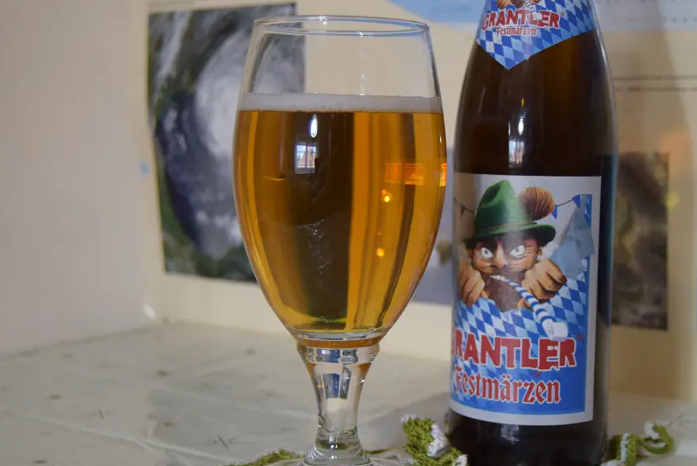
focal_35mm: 60
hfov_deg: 33.4
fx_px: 1155
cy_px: 277
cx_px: 444
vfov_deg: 22.8
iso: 720
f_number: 4.2
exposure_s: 1/60
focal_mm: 31
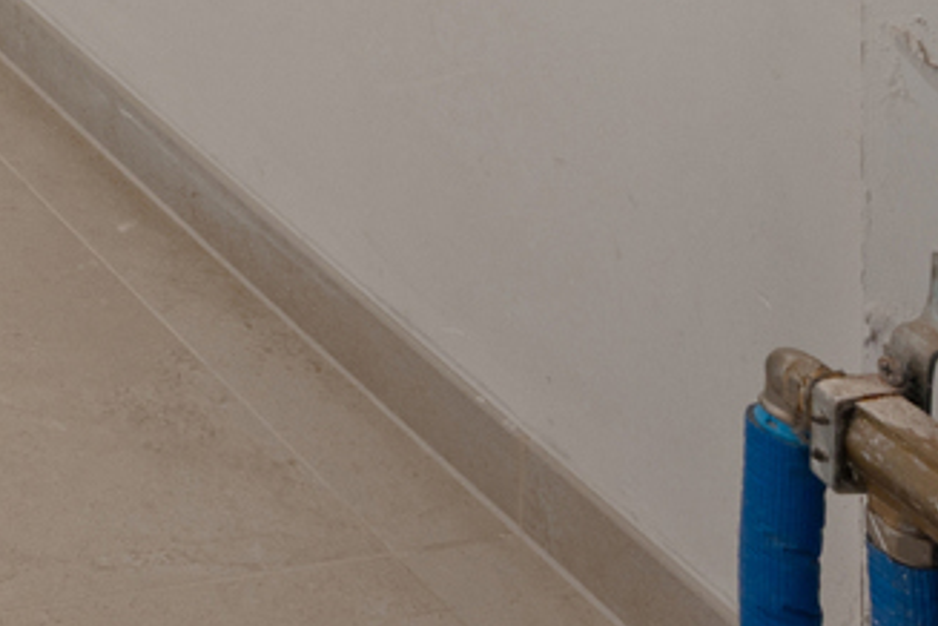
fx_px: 2006
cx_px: -909
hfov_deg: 18.3
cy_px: -1071
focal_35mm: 77
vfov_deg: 12.1
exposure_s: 1/5
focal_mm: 14
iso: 250
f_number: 9
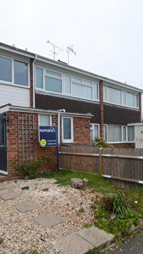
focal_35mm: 26
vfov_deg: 71.8
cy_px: 137
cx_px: 60
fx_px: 175
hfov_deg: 44.2
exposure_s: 1/160
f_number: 6.3
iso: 100
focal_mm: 10
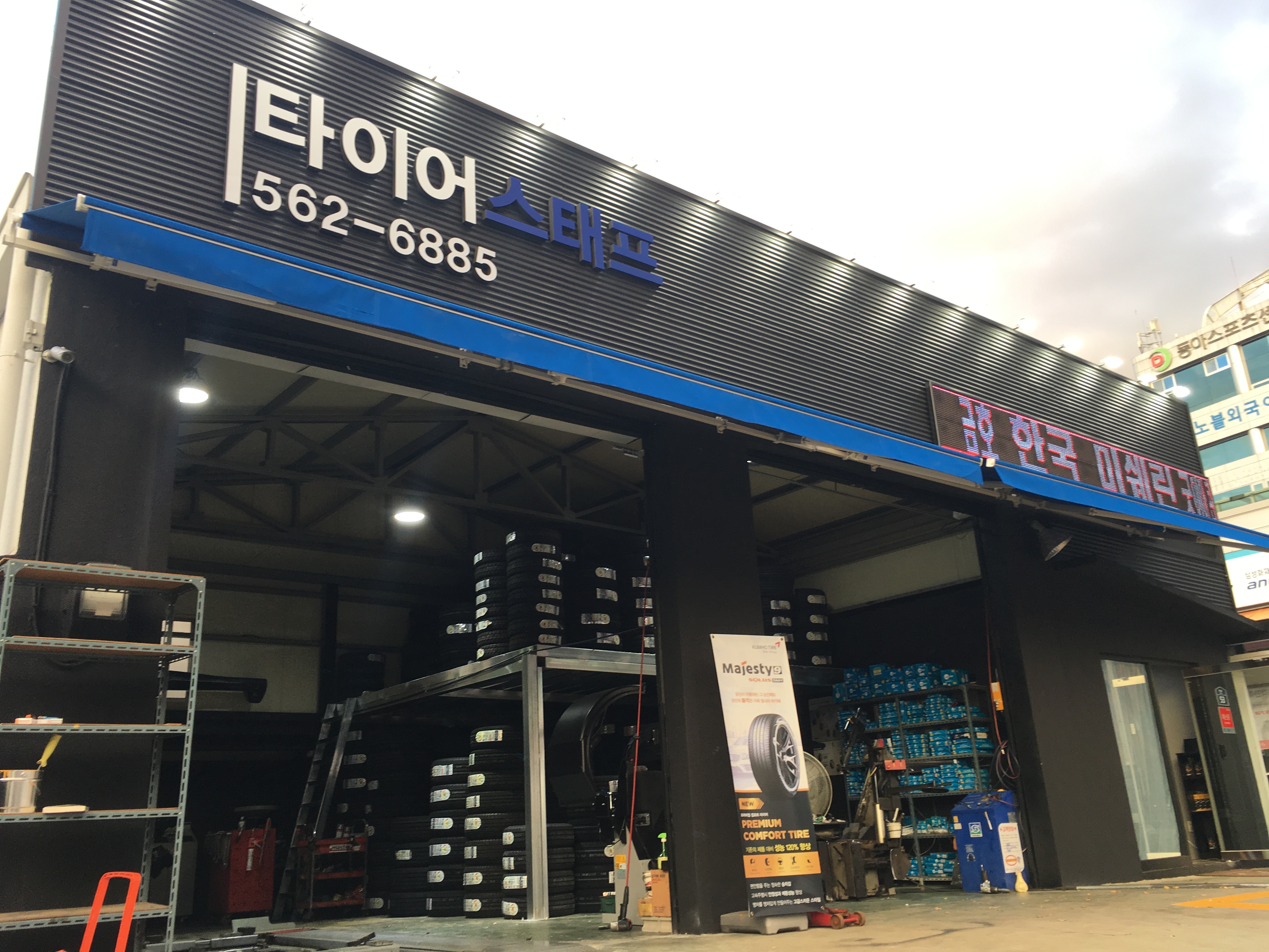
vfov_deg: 48.2
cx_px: 634
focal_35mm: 29
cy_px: 476
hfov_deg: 61.7
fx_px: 1063
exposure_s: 1/60
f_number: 2.2
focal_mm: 4.15
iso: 25
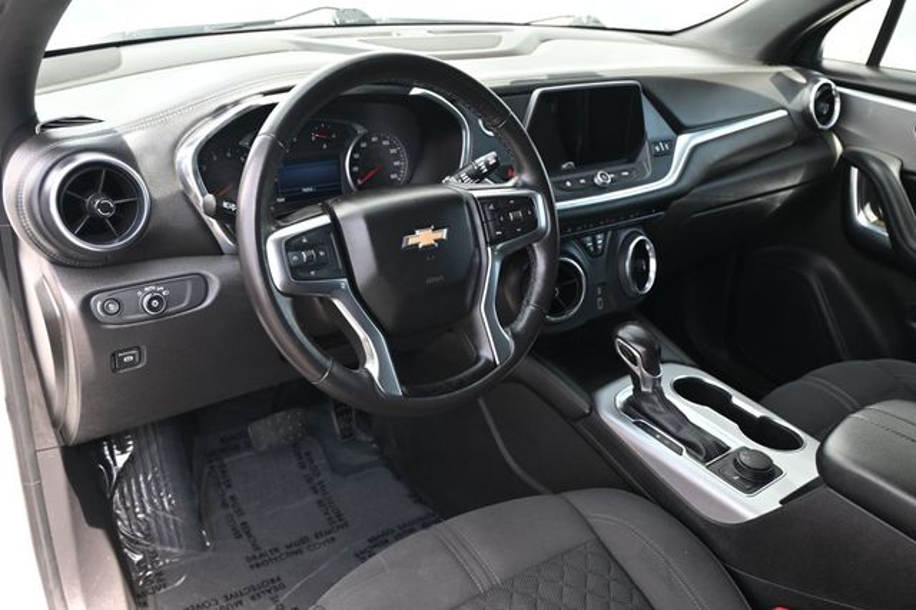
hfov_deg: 60.7
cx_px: 458
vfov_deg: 42.6
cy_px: 305
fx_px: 782
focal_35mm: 31
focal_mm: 20.5
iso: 400
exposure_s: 1/160
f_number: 3.8
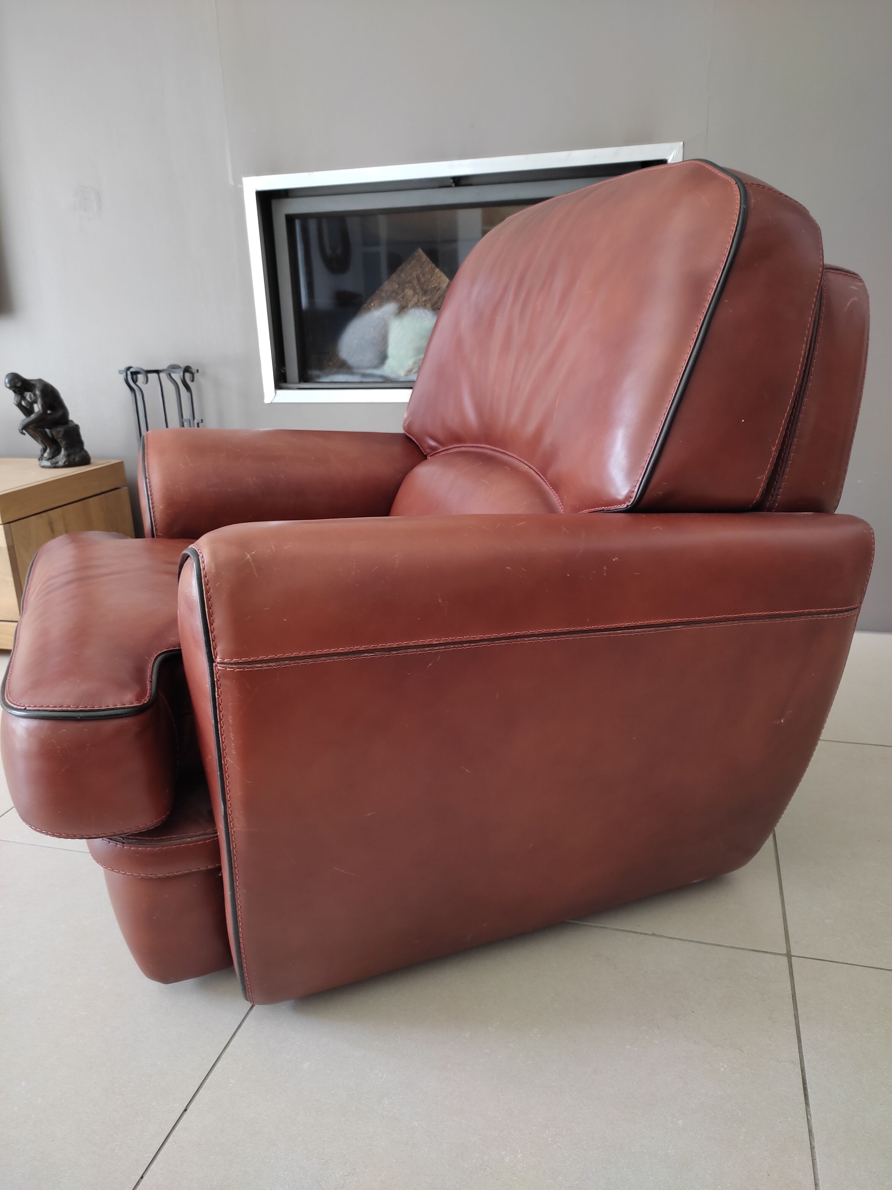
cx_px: 446
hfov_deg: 53.1
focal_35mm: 26
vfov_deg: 67.3
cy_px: 595
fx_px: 893
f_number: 1.79
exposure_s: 1/33
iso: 259
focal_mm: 4.74
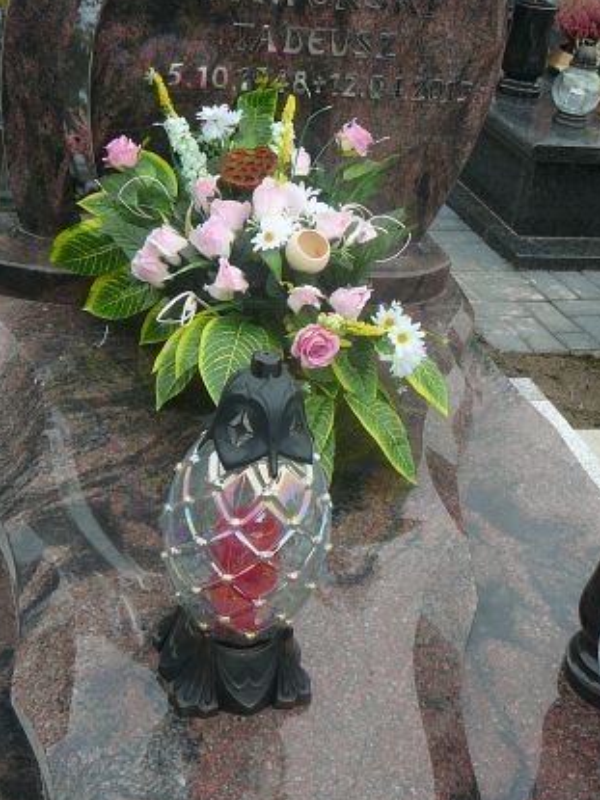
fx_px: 1249
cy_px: 422
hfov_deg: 27.0
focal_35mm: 54
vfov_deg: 35.5
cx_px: 334
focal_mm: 5.2
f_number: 2.8
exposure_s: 1/100
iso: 80
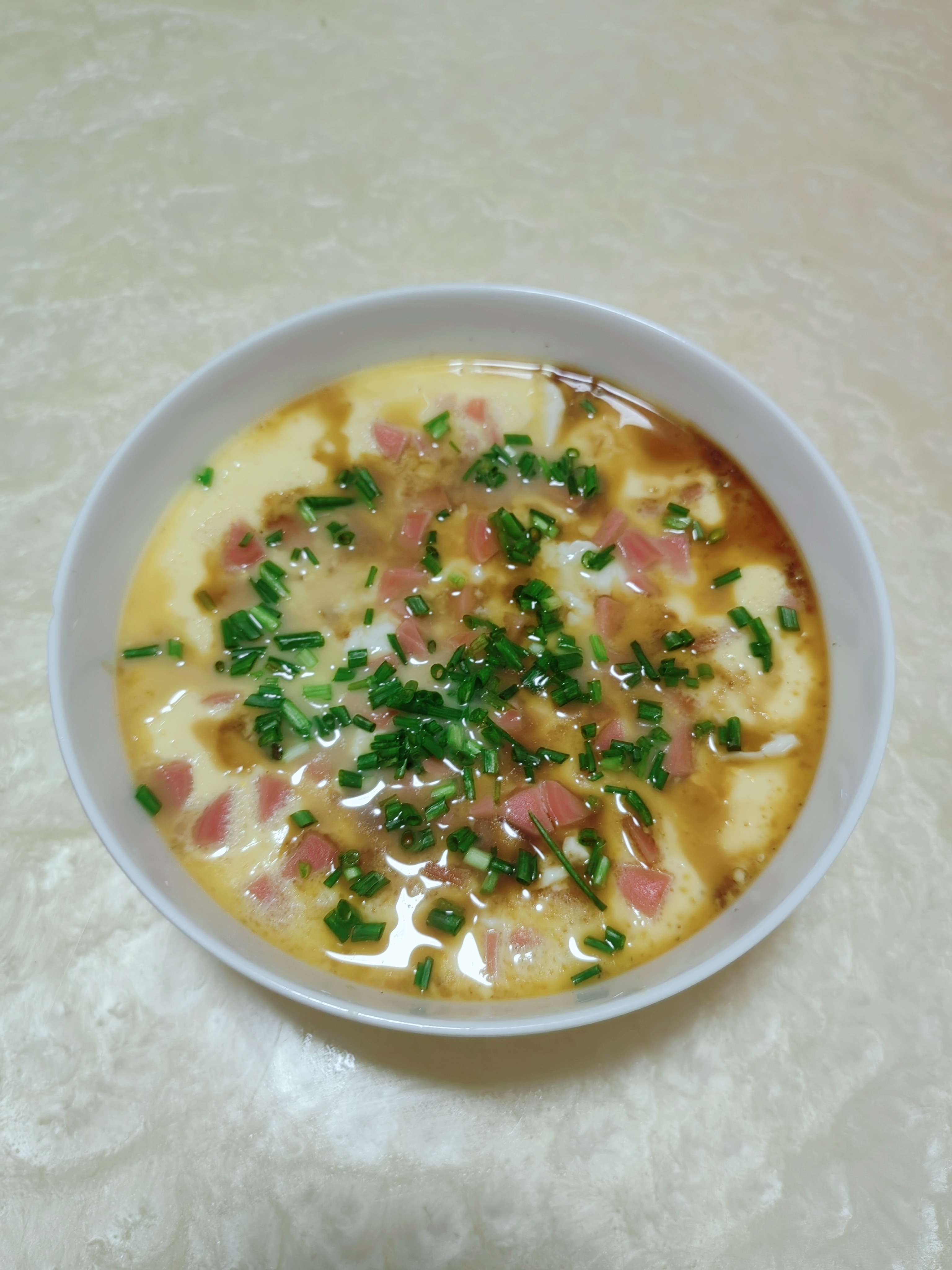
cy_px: 635
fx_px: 990
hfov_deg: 51.4
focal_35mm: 27
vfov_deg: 65.3
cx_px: 476
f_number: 1.9
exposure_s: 1/50
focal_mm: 5.52
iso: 125
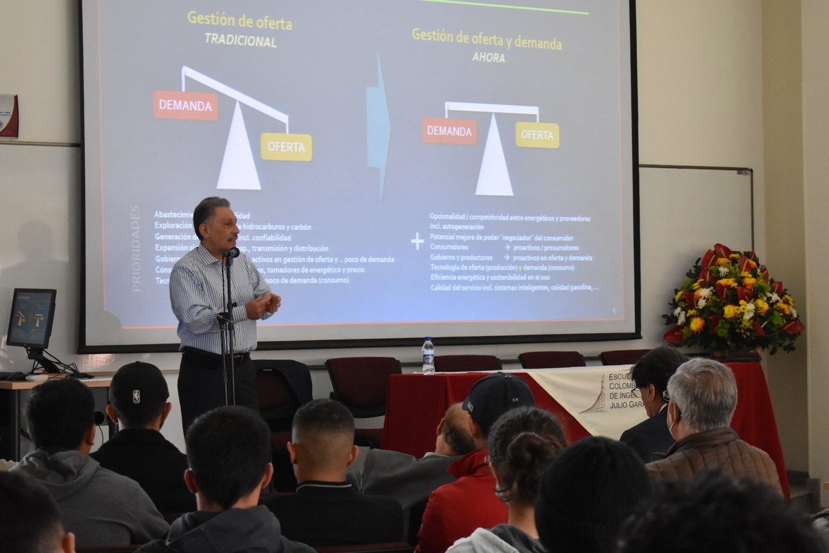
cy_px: 276
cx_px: 414
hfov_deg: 24.6
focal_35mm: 82
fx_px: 1900
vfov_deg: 16.6
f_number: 5.6
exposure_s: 1/60
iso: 3600
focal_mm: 55
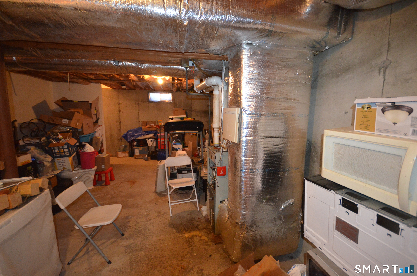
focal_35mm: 15
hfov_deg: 100.5
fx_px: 173
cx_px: 208
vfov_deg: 77.1
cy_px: 138
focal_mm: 10
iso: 3200
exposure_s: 1/60
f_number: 4
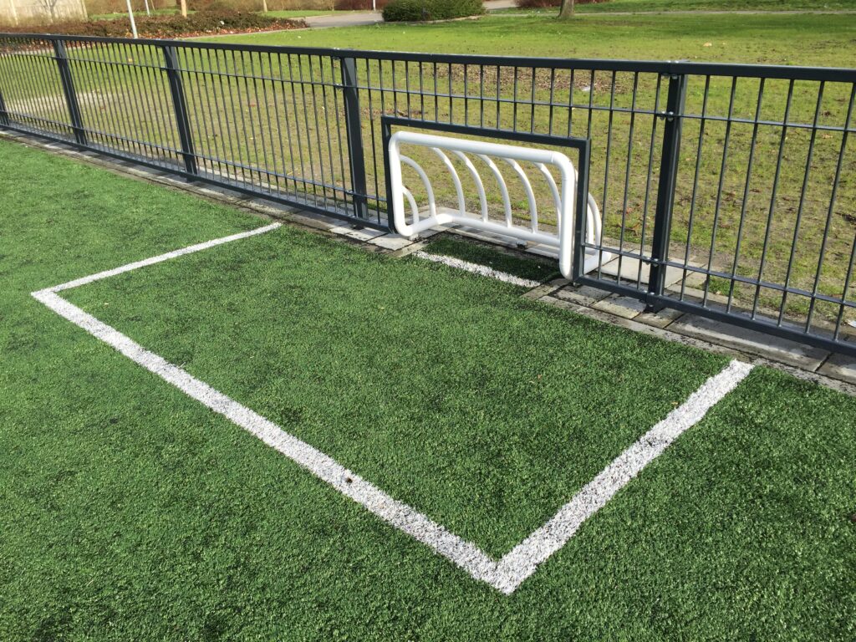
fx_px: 717
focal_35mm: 29
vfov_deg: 48.2
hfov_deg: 61.7
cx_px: 428
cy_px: 321
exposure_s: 1/1163
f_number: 2.2
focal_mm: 4.15
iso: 32
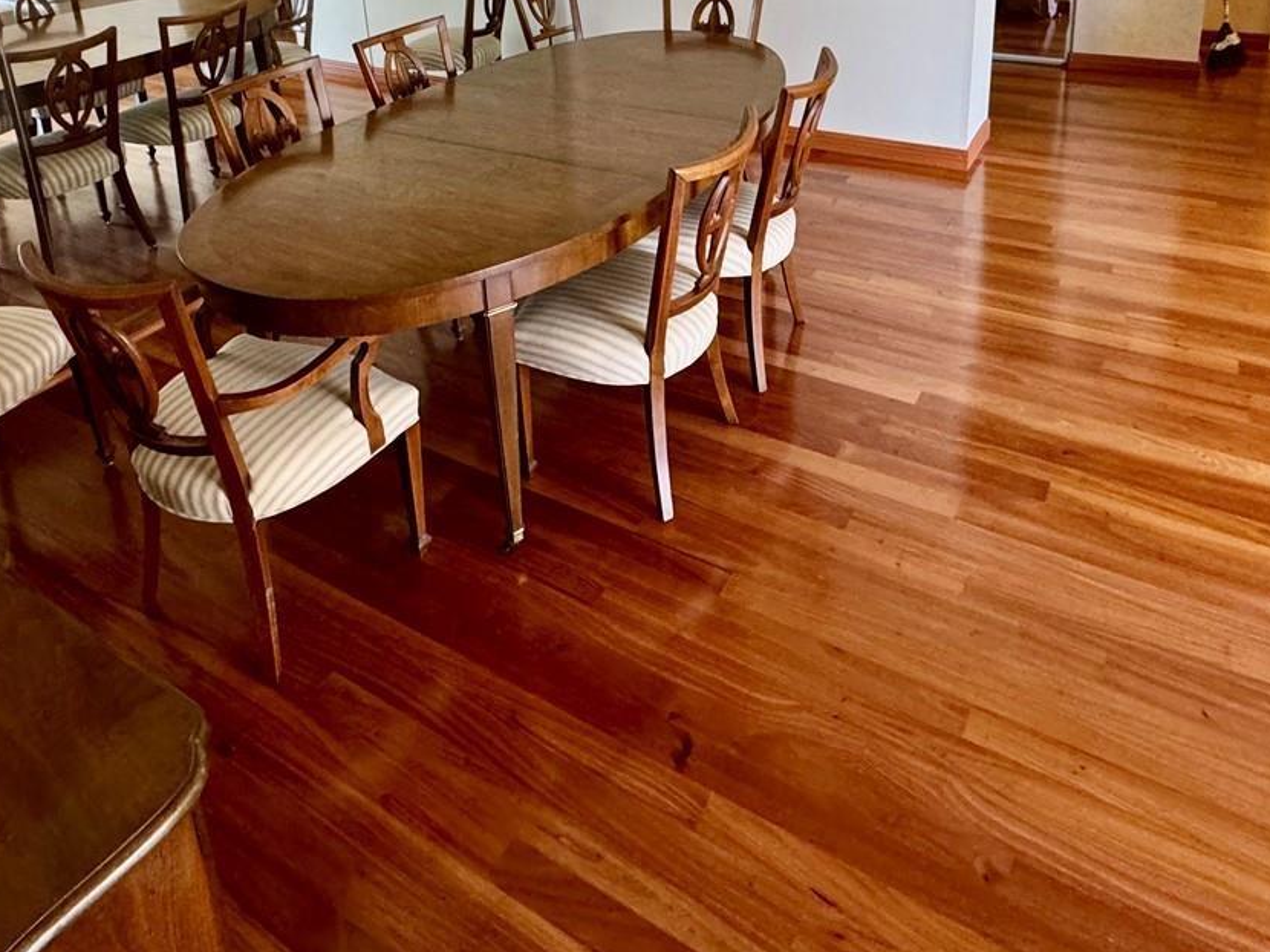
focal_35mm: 27
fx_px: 990
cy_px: 86
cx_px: 592
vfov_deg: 46.1
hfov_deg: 65.3
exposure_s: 1/60
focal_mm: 2.22
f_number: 2.2
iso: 250
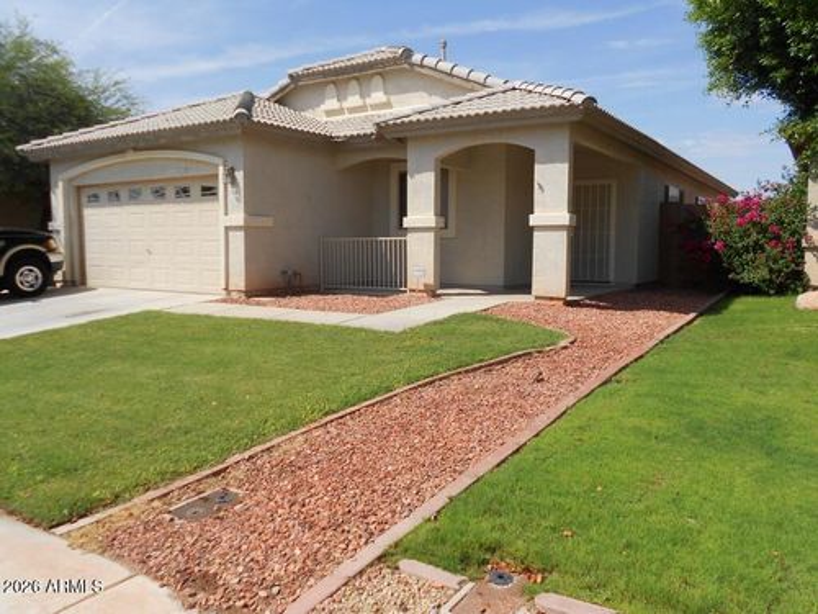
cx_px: 409
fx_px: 685
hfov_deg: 61.7
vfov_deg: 48.2
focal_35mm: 29
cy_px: 307
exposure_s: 1/1250
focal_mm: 5.1
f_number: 3.4
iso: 80
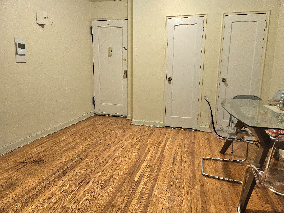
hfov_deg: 71.6
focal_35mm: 24
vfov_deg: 56.8
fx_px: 197
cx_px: 142
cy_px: 106
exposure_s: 1/60.2
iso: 640
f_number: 1.8
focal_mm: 5
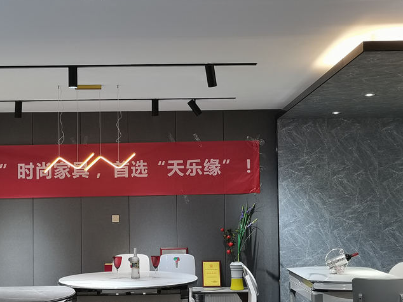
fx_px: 617
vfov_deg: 27.4
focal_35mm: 53
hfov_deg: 36.1
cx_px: 167
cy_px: 186
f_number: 1.8
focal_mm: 5.58
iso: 160
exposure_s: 1/100
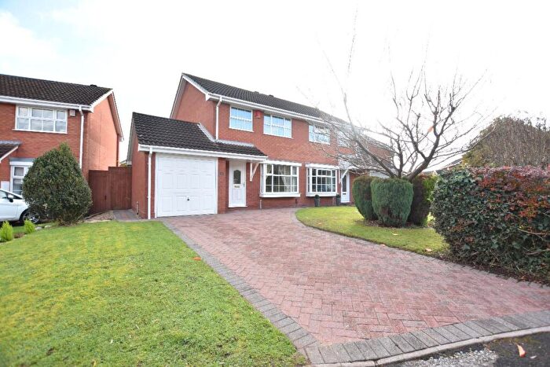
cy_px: 184
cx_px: 275
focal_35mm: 15
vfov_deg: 77.4
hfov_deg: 100.4
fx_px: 229
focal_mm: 10
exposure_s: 1/160
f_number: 3.5
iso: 100
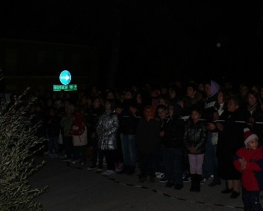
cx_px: 161
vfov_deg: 32.0
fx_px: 366
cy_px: 84
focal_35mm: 47
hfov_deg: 39.3
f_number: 2.8
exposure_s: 1/30
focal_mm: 7.4
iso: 100
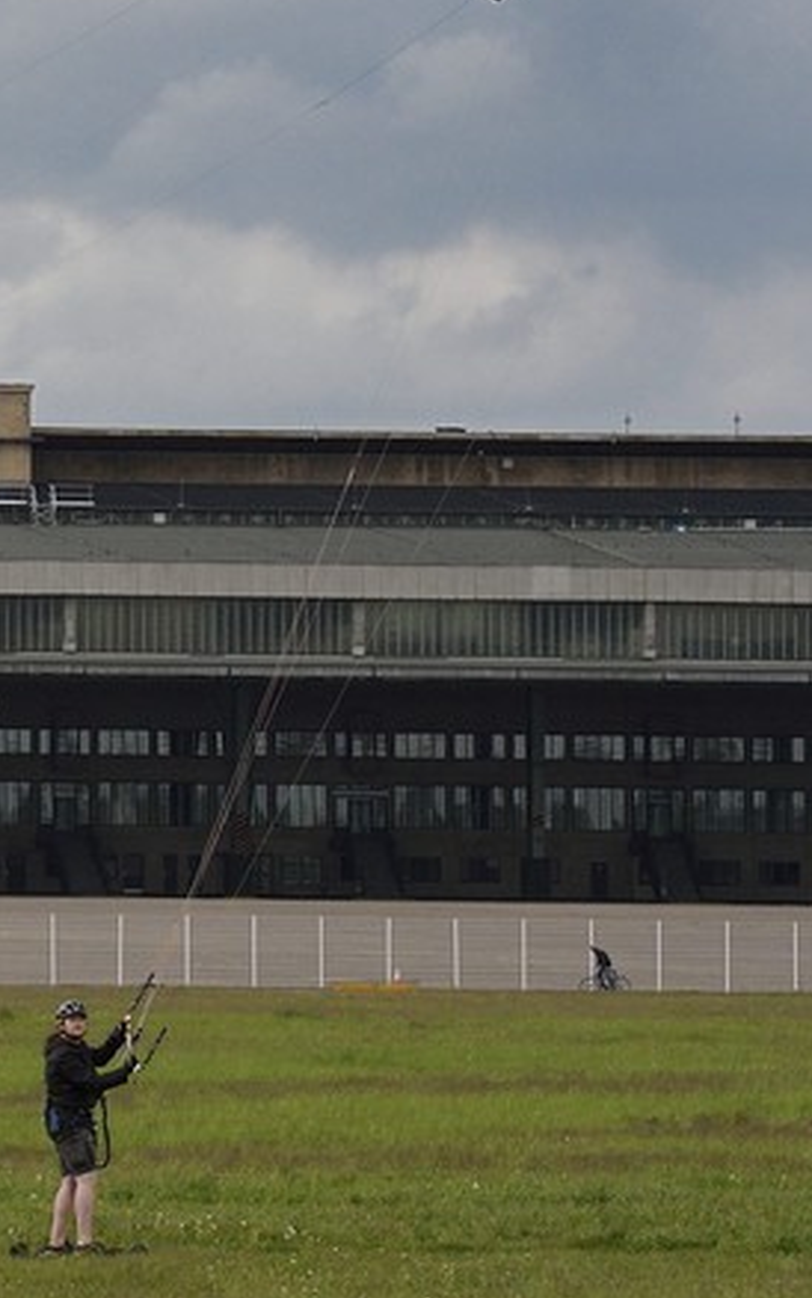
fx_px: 14755
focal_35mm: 417
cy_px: 89
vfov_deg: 5.0
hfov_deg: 3.1
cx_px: -1482
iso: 800
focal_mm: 112
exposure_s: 1/800
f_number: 11
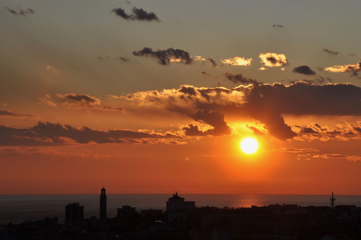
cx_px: 180
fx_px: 1577
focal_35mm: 158
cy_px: 120
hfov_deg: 13.1
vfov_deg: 8.7
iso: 200
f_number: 14
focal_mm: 105
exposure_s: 1/250
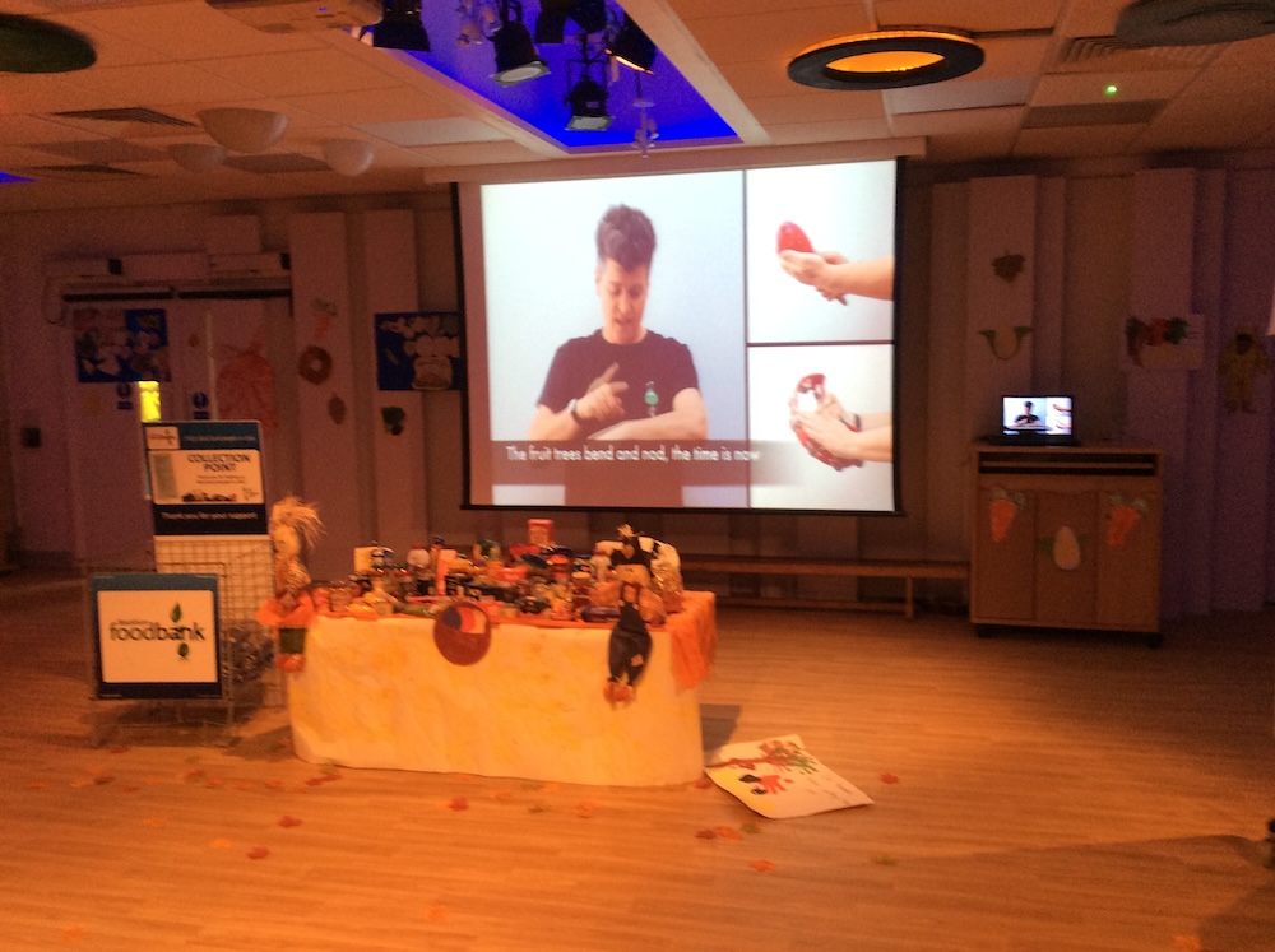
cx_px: 638
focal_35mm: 32
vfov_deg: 44.1
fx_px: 1177
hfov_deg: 56.9
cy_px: 476
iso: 80
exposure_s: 1/25
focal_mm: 3.3
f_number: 2.4
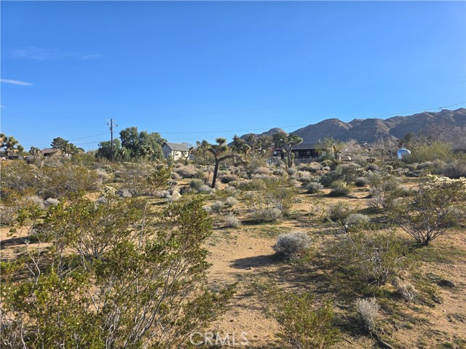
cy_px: 174
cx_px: 233
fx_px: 310
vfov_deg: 58.9
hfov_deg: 73.9
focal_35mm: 23
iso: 12
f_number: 1.7
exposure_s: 1/673
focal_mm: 6.3
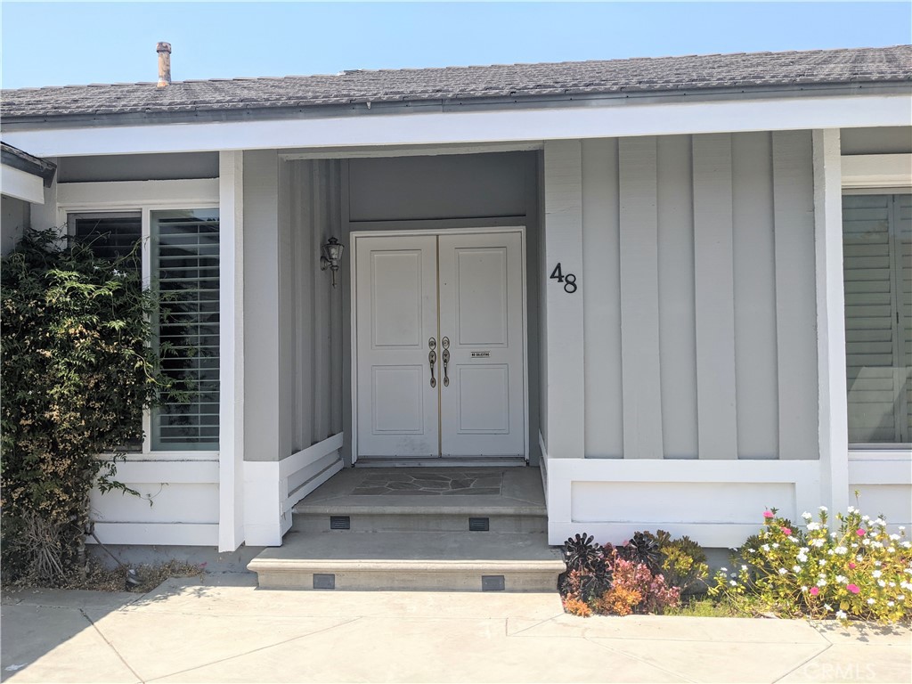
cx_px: 456
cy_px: 342
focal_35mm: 27
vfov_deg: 51.4
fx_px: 711
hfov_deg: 65.3
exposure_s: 1/3356
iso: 82
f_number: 1.73
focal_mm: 4.38
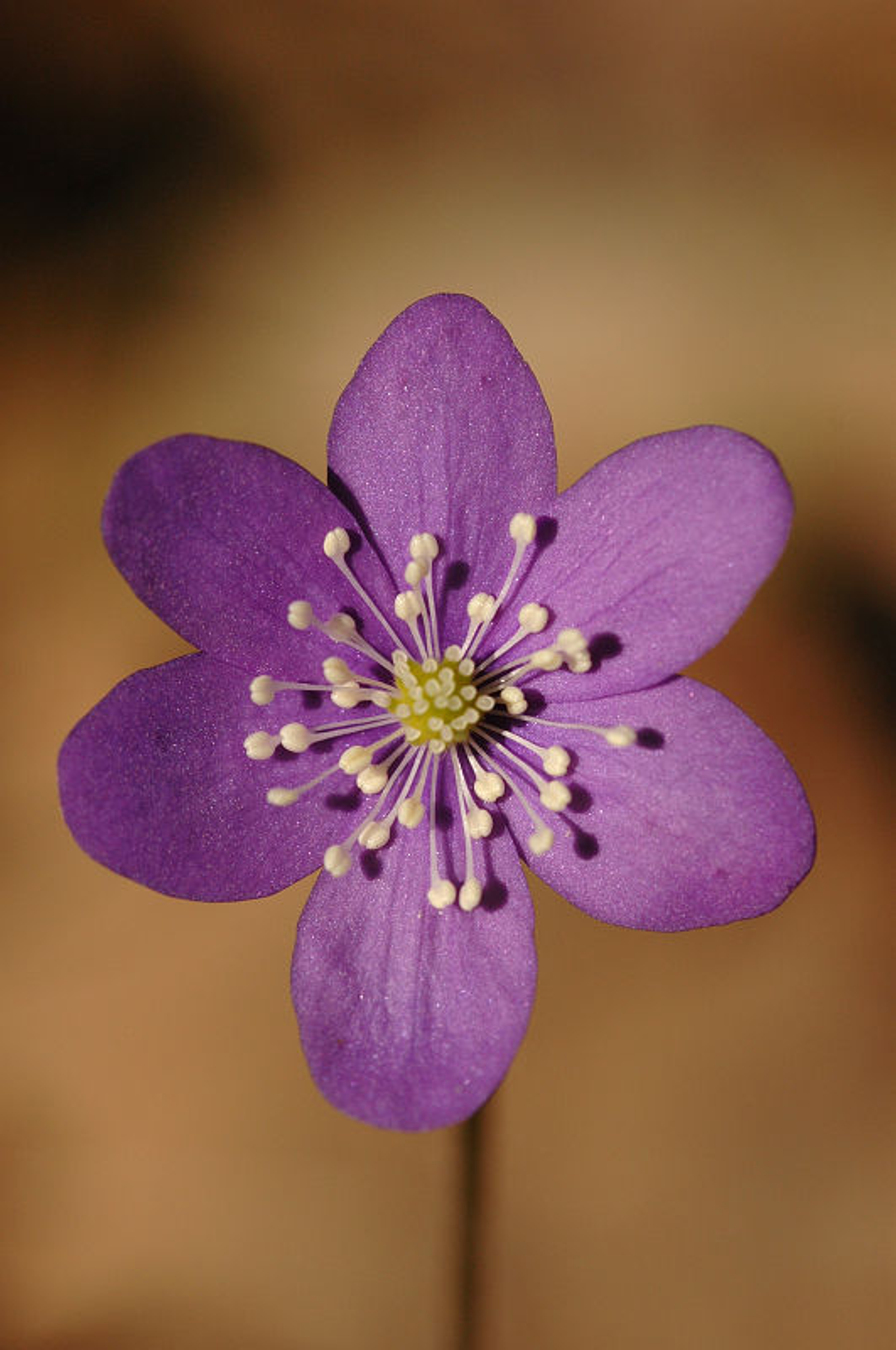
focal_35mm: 225
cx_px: 448
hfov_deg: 6.1
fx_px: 8425
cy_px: 675
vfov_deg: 9.2
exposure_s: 1/1000
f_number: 4
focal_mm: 150
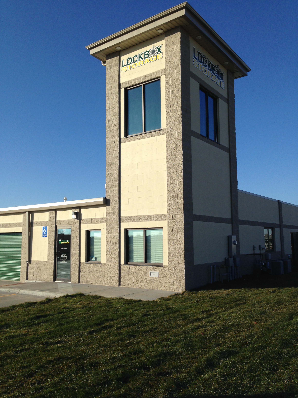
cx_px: 149
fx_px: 379
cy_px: 199
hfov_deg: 42.9
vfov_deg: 55.4
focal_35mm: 33
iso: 50
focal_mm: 4.12
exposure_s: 1/2088
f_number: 2.4
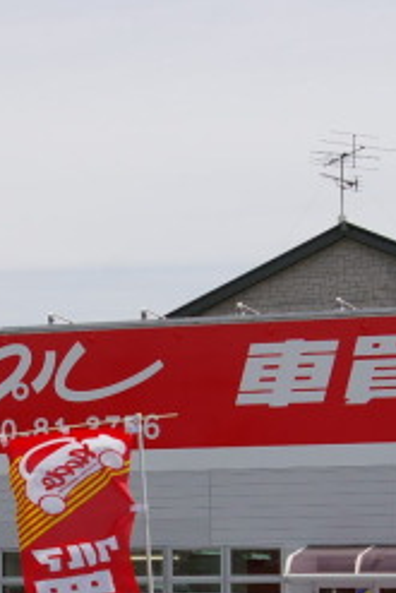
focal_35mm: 128
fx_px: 2114
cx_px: 115
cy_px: 509
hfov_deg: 10.7
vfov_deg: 15.8
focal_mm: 33
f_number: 5.6
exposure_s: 1/1000
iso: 200
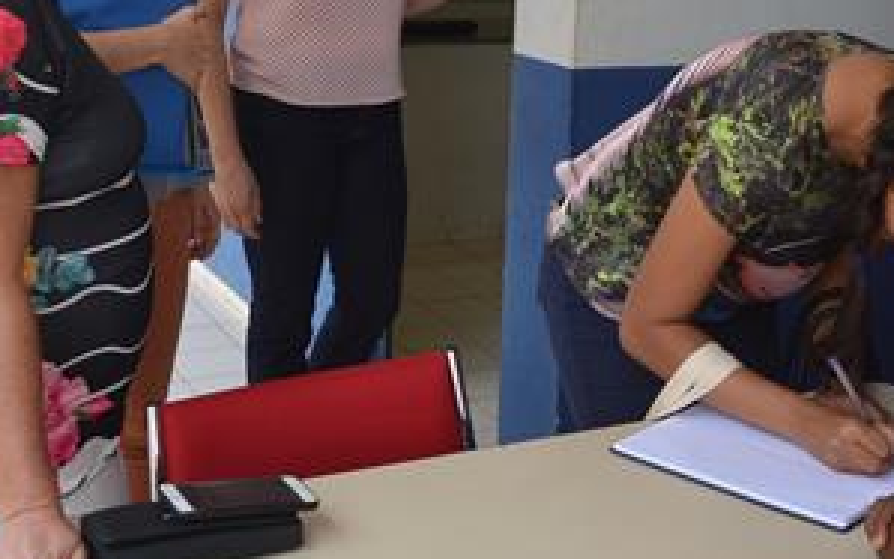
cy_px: 136
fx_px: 1438
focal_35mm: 59
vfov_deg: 21.8
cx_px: 598
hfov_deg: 34.2
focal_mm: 18
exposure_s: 1/125
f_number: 5.6
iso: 100
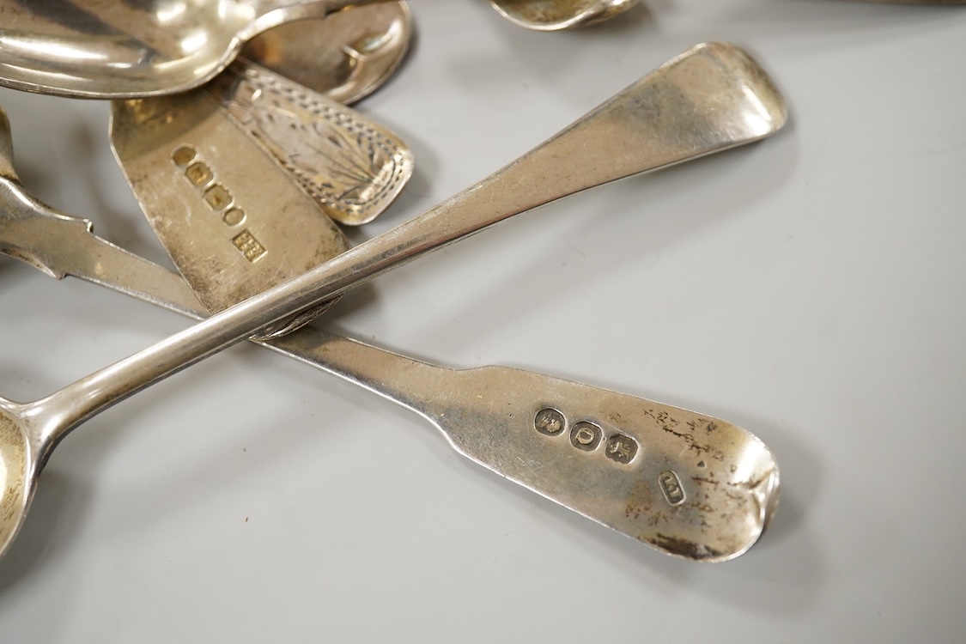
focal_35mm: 45
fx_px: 1207
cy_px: 322
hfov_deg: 43.6
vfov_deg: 29.9
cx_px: 483
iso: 2500
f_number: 8
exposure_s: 1/200
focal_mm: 30
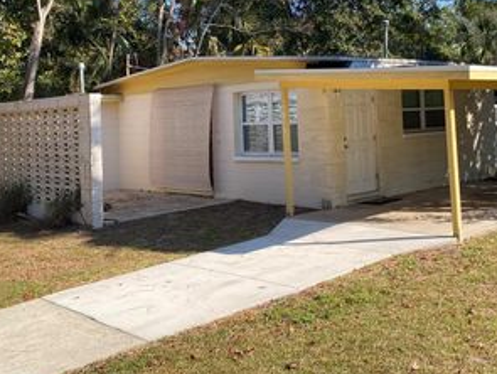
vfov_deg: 32.2
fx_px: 633
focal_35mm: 44
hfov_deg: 42.0
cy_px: 85
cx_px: 352
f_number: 1.8
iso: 32
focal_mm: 4.25
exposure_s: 1/1170
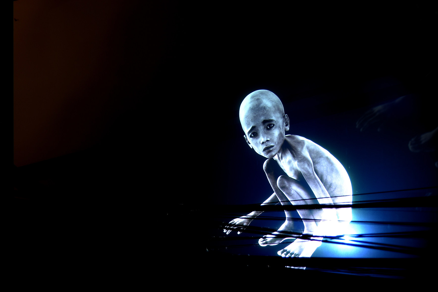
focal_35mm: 95
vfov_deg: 14.4
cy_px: 135
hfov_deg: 21.4
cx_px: 147
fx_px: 1156
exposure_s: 1/4
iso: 100
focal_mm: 70
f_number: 4
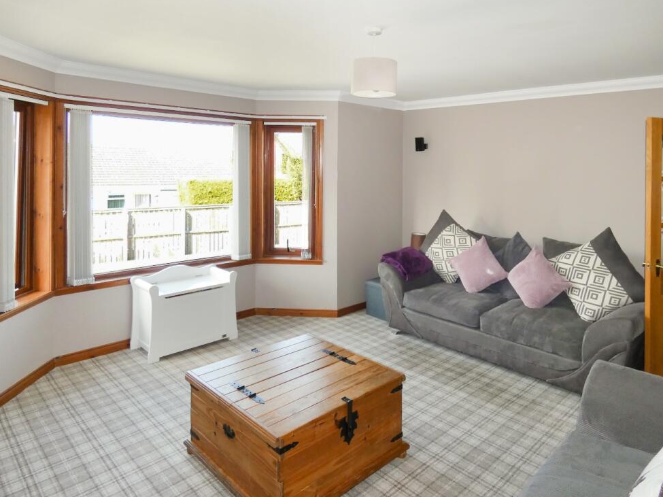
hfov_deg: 79.0
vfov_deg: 63.4
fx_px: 402
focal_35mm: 21
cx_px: 327
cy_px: 257
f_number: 2.8
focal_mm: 3.6
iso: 80
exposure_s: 1/80
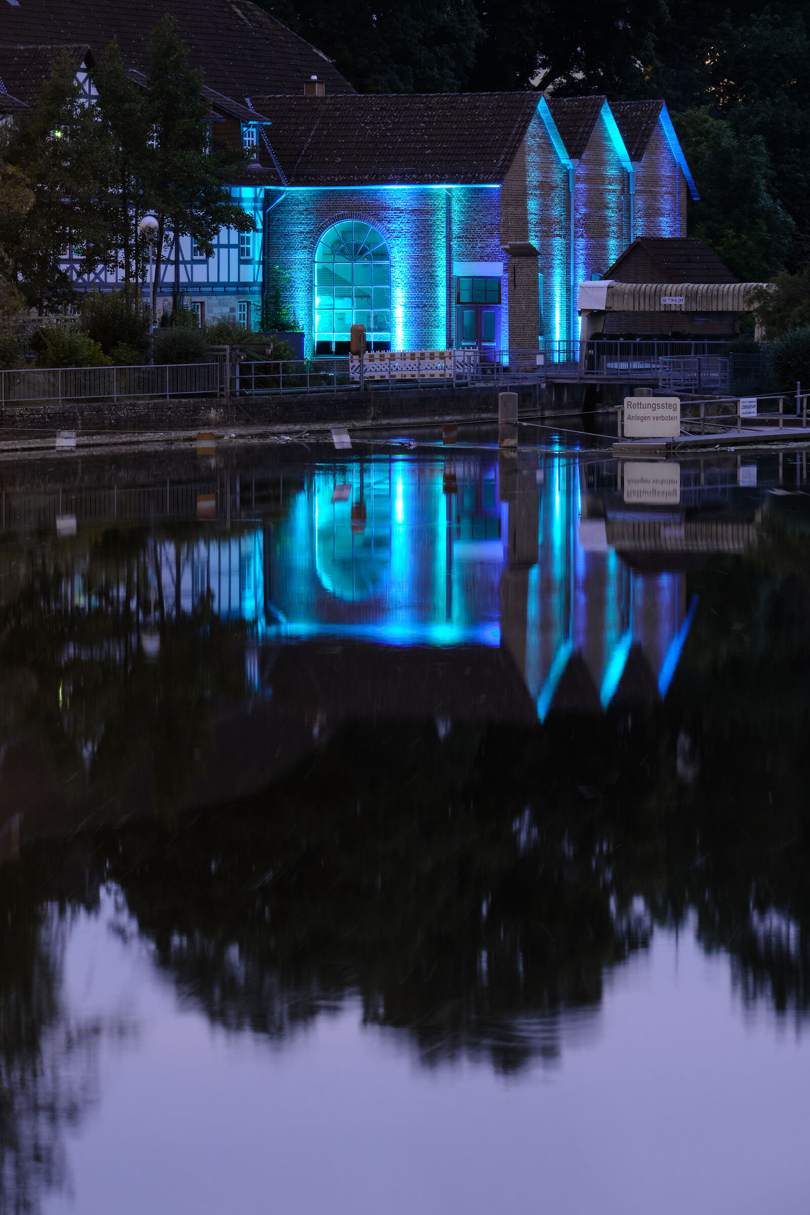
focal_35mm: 136
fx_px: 4590
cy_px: 608
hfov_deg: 10.1
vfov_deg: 15.1
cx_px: 405
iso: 800
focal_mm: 90.4
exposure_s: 4
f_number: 8
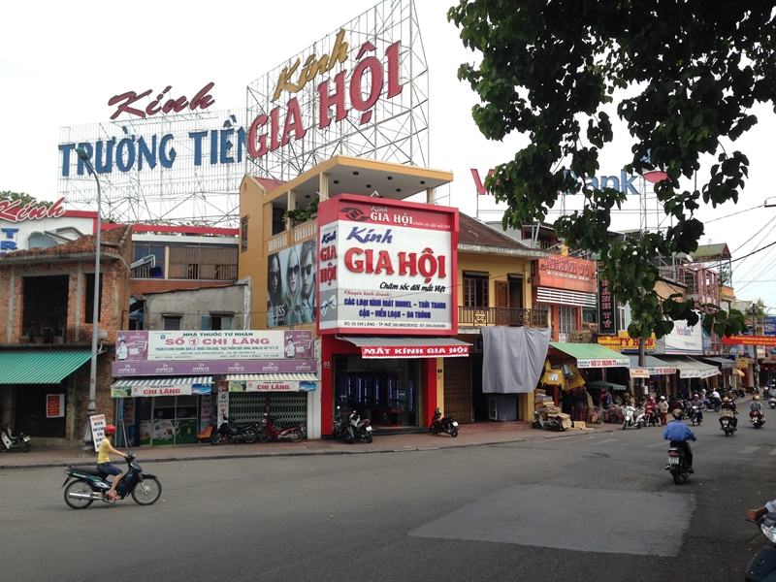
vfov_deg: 42.9
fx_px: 740
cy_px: 291
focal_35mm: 33
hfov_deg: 55.4
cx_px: 388
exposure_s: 1/809
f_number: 2.4
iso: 50
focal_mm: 4.12
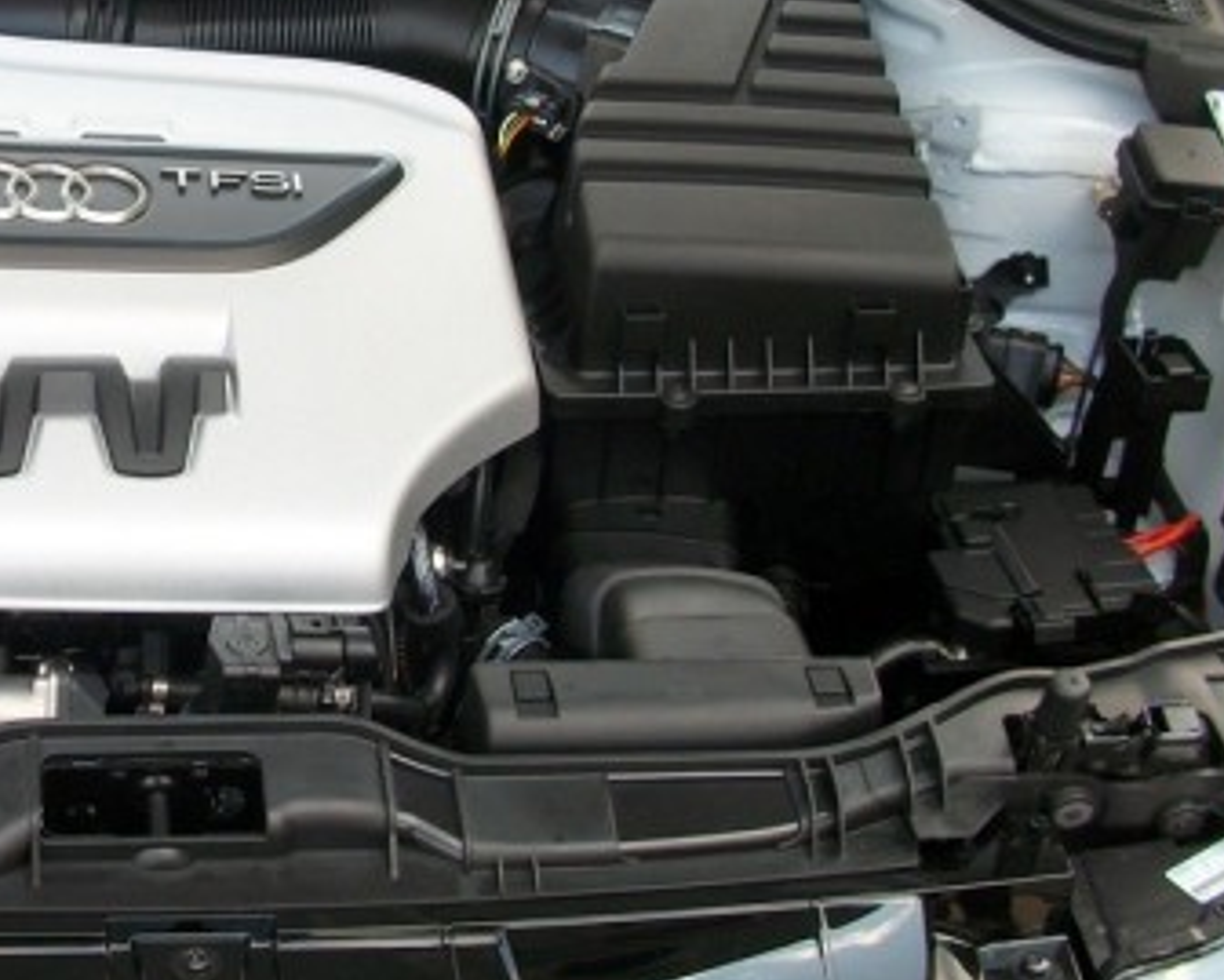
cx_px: 44
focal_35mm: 79
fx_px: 2863
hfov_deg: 23.3
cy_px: 302
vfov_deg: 19.3
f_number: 2.9
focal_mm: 5.7
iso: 80
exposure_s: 1/160
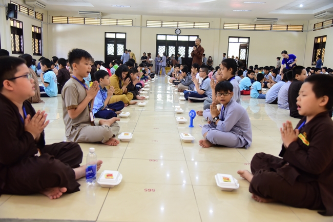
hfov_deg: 55.8
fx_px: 314
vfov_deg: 38.9
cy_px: 111
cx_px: 166
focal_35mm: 34
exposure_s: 1/80
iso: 2000
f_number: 4
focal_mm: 34
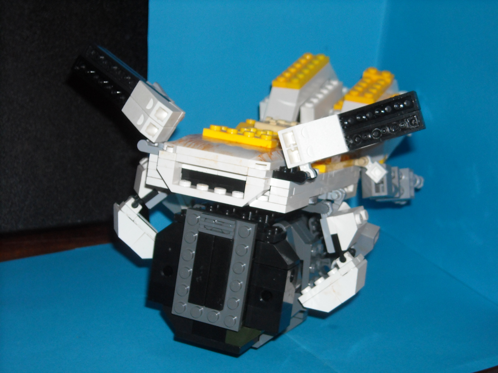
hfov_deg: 25.7
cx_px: 249
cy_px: 186
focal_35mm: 76
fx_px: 1093
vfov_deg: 19.4
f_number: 3.9
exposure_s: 1/125
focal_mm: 12.3
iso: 200
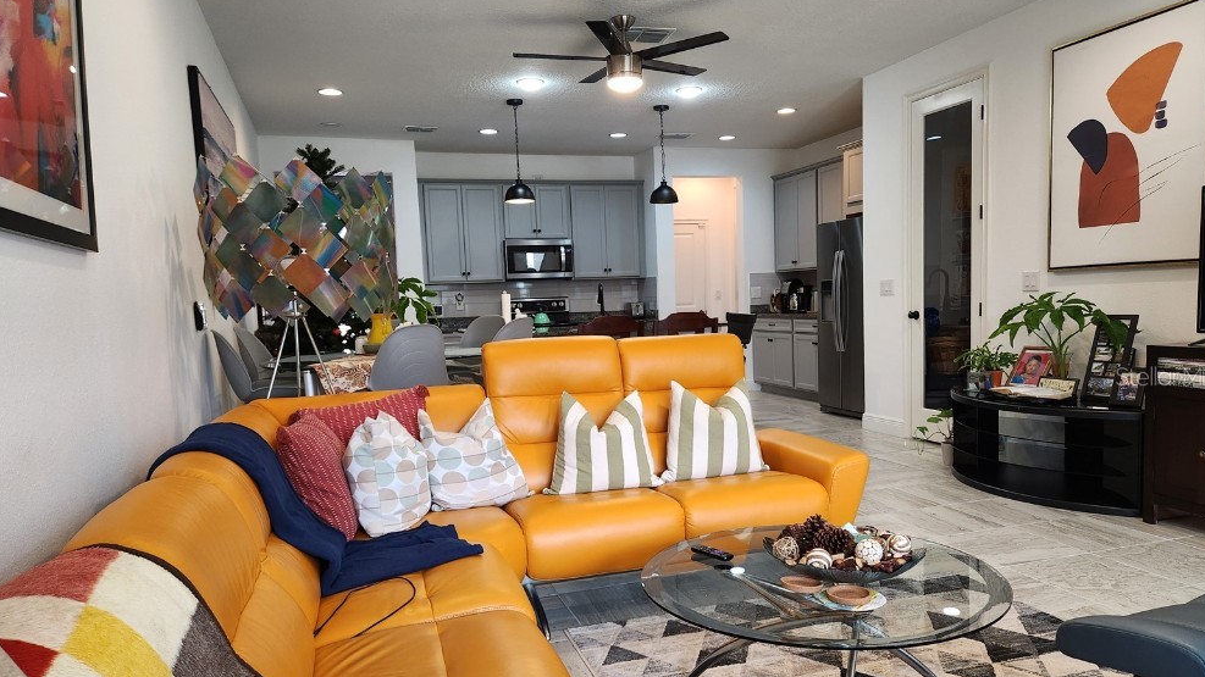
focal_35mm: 26
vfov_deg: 44.3
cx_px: 606
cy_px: 376
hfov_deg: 71.9
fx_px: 831
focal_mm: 5.4
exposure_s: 1/120
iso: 250
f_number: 1.8
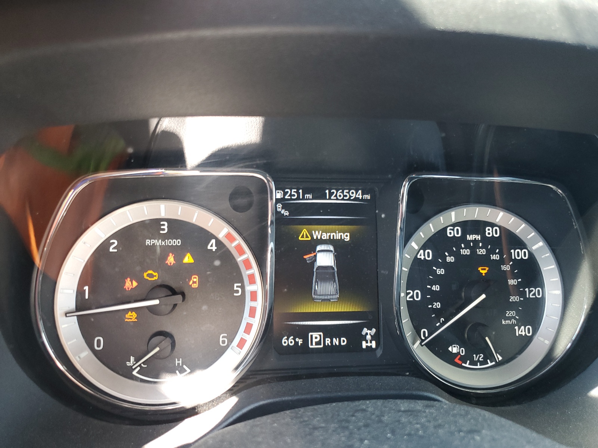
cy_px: 224
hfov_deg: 67.3
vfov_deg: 53.1
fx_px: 449
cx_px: 299
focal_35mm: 26
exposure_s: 1/60.2
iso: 88
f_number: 1.5
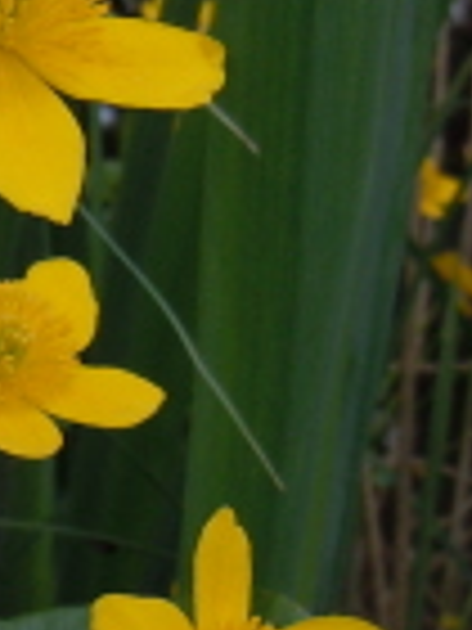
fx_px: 2491
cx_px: -288
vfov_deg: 14.4
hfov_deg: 10.4
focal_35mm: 137
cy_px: 400
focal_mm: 5.4
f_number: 3.5
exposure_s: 1/160
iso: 100
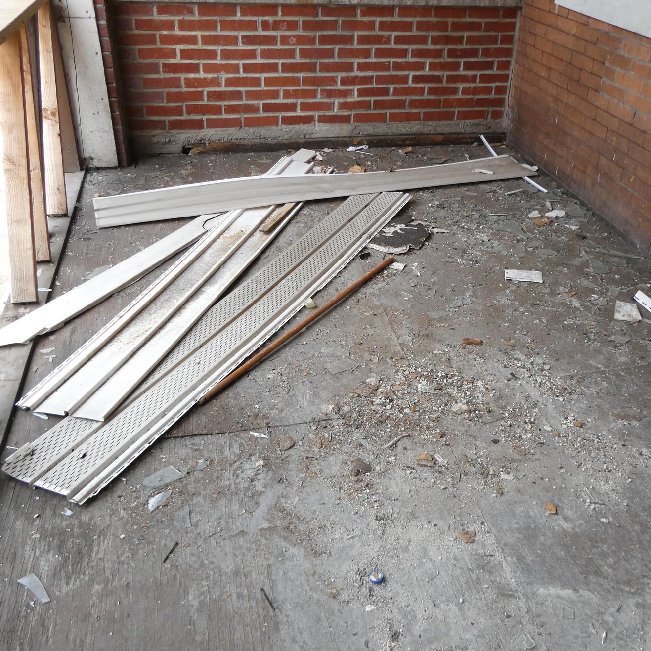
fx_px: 702
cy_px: 328
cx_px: 356
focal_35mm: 33
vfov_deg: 49.7
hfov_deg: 49.7
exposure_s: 1/160
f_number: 3.3
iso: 80
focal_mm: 4.3
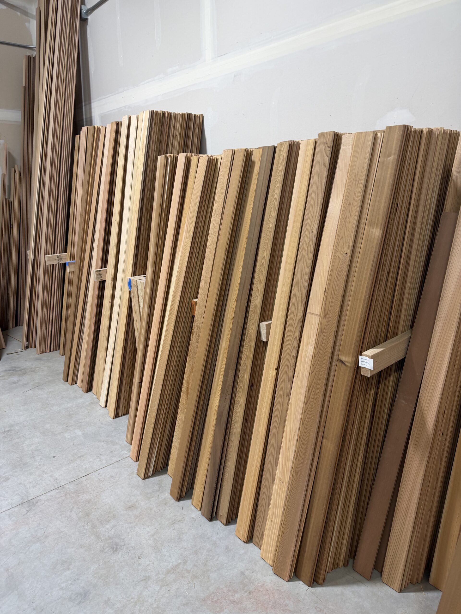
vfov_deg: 71.6
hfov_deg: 56.8
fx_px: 426
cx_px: 230
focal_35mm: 24
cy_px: 307
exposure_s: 1/120
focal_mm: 6.76
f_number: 1.78
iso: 100
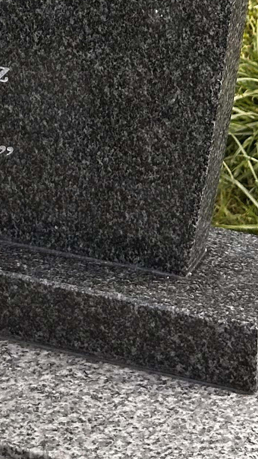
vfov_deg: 12.4
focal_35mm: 168
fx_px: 2043
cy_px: -139
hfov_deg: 7.1
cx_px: -182
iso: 64
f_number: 1.78
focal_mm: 6.86
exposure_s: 1/810
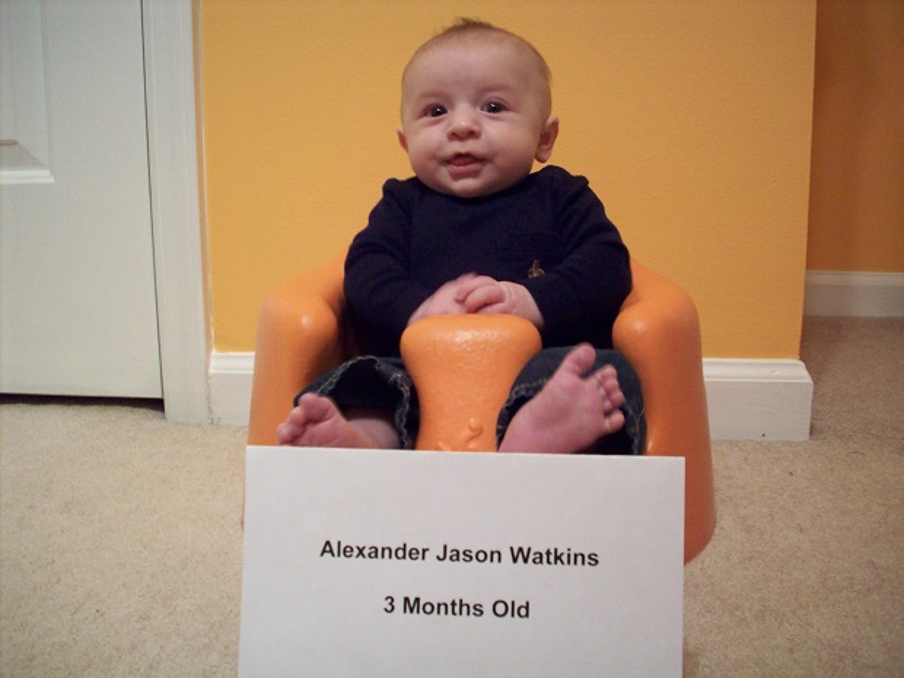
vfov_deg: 38.7
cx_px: 452
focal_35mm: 37
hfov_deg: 50.1
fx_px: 966
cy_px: 339
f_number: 2.8
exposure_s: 1/9.94
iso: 160
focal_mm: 6.2
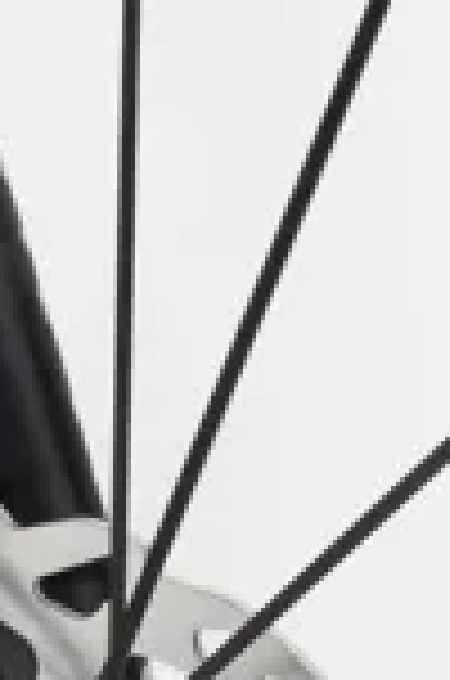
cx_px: -454
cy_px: 646
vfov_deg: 10.7
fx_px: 3598
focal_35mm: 191
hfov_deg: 6.9
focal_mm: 24
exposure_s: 1/3
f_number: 11
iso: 100
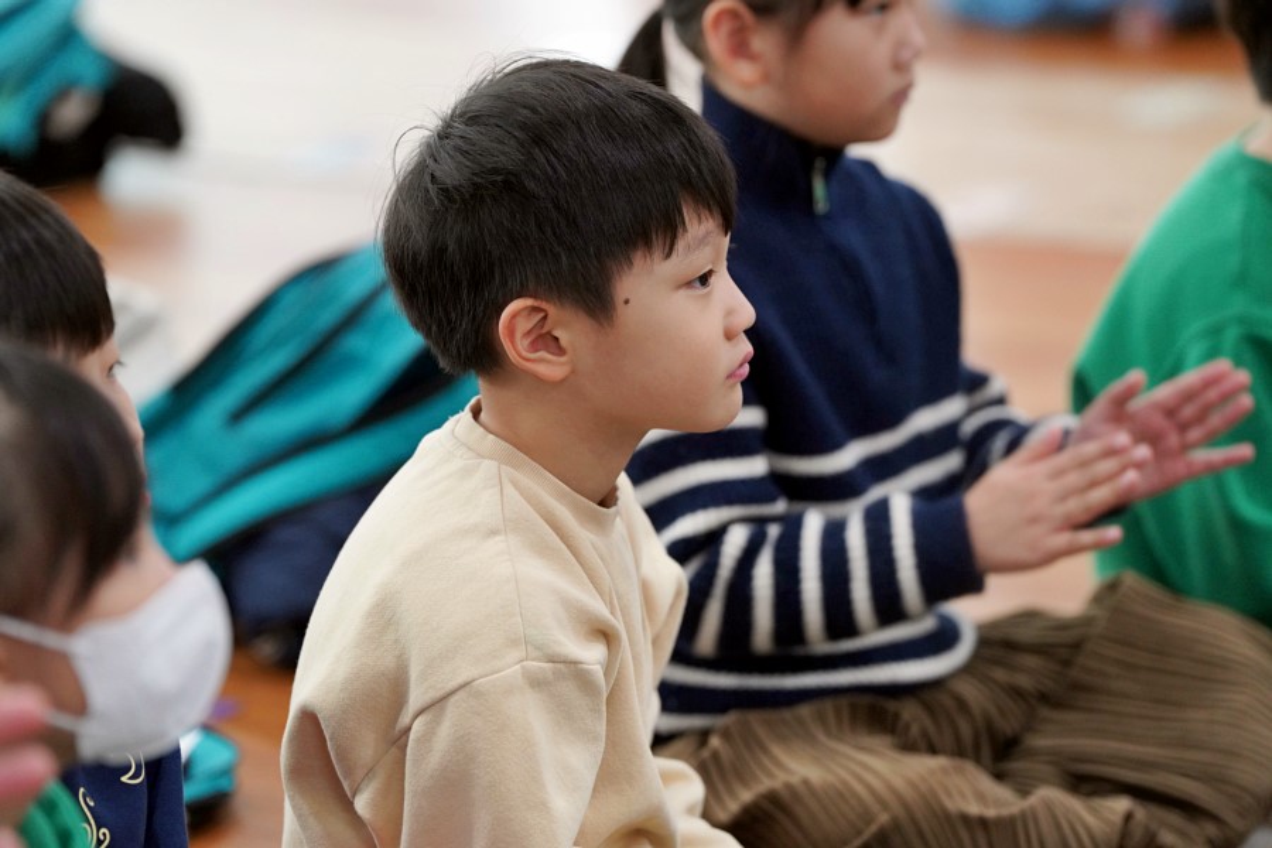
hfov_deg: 10.3
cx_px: 636
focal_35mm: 200
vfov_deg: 6.9
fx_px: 7066
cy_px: 424
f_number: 4
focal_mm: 200
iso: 3200
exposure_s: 1/250
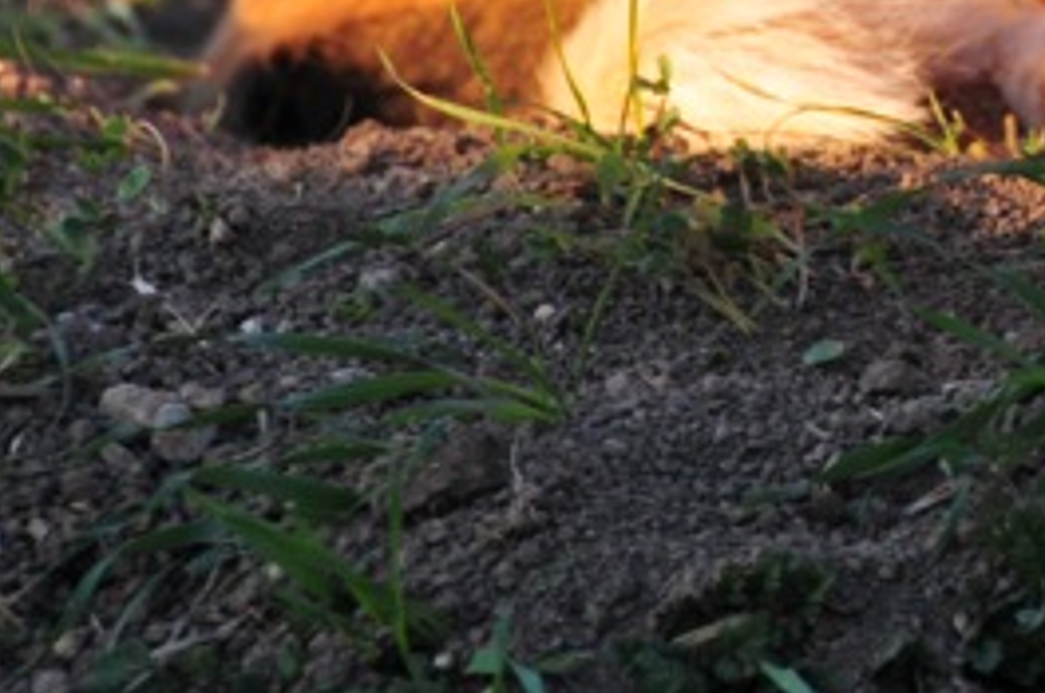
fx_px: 25324
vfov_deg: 1.6
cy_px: -447
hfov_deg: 2.4
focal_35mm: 874
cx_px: 1738
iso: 200
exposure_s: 1/160
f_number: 6.3
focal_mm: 150
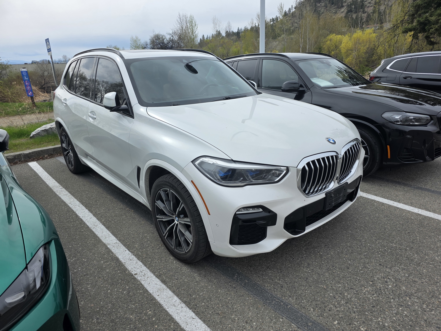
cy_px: 166
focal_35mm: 23
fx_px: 293
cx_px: 220
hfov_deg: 73.9
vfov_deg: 58.9
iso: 80
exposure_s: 1/3798
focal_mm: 6.3
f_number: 1.7
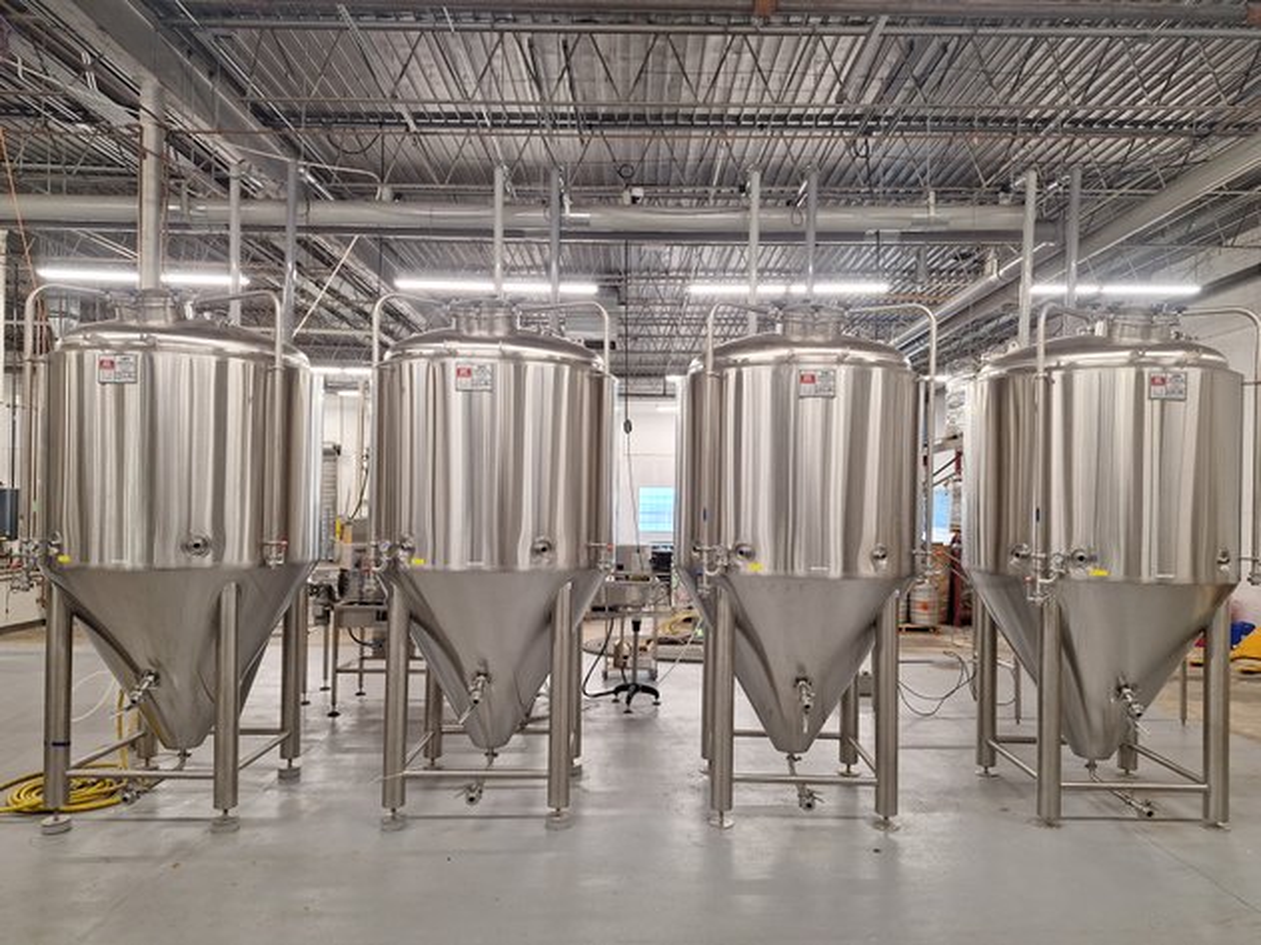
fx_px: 838
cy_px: 472
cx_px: 630
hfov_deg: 73.9
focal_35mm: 23
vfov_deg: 58.9
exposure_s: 1/40
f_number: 1.8
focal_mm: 5.54
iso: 160
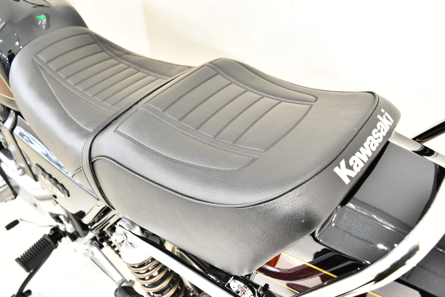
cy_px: 148
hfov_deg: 59.5
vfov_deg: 41.7
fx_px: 389
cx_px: 222
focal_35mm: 32
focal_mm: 21
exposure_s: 1/100
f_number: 5
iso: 2500
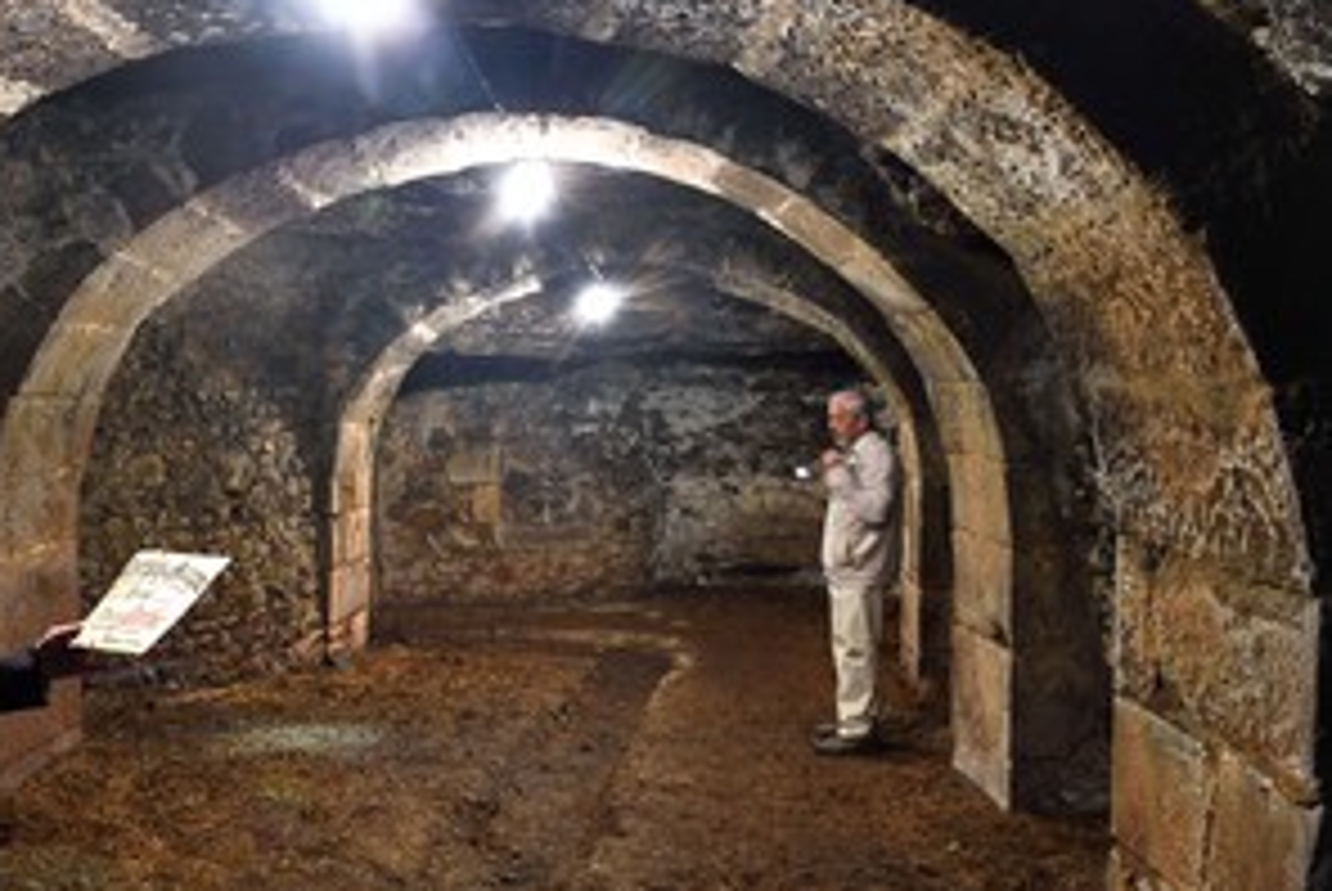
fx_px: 1259
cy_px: 508
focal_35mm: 34
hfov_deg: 54.0
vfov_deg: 38.9
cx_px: 392
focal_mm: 24
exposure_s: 1/3.33
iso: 800
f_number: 5.6
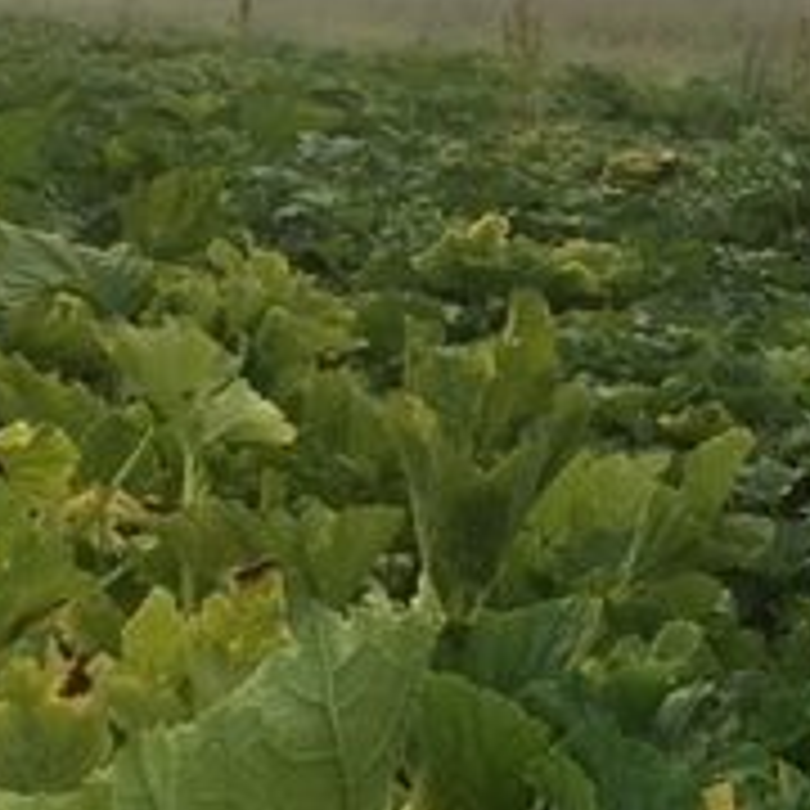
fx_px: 2409
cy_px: 166
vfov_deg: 18.9
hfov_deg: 18.0
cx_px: 1017
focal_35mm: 91
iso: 25
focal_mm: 4.15
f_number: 2.2
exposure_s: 1/1068
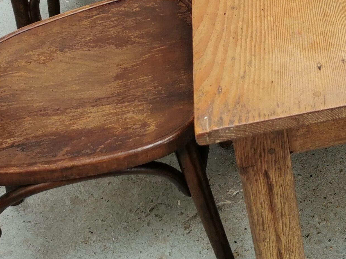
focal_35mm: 80
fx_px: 800
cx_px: 421
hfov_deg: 22.4
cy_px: -81
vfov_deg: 17.3
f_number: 1.8
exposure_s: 1/100
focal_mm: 5.58
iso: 64
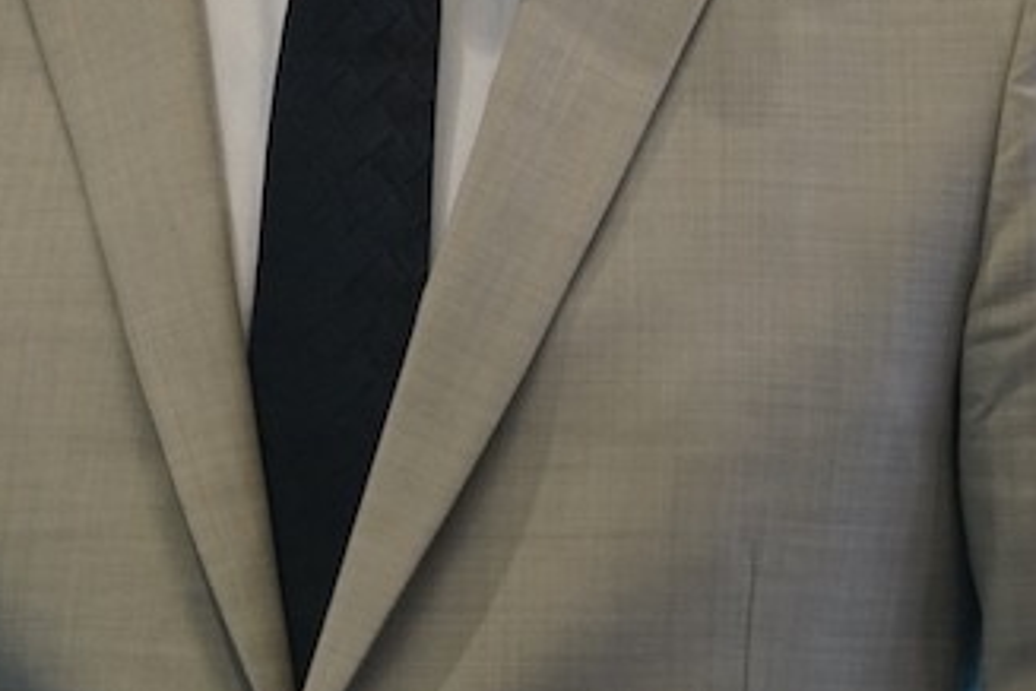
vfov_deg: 1.9
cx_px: 480
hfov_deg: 2.9
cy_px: -548
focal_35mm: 722
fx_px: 20776
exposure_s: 1/200
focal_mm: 200
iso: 1250
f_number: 4
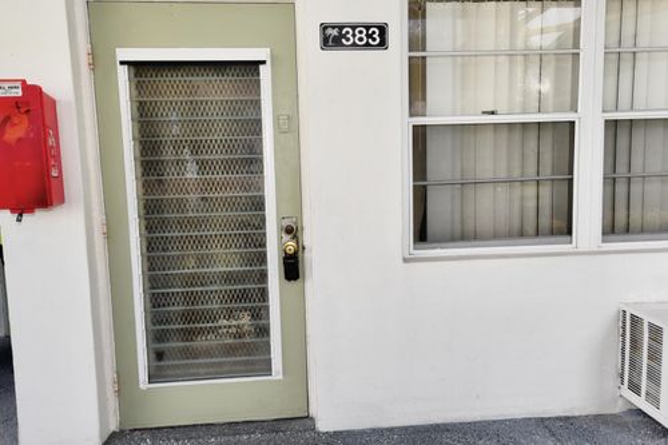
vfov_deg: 49.5
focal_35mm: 26
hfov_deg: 69.4
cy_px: 222
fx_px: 482
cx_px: 334
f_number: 5.6
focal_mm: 26
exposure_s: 1/125
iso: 125
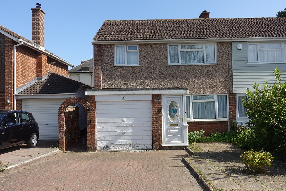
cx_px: 143
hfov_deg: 63.7
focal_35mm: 29
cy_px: 96
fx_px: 230
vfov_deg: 44.9
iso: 125
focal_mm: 10.51
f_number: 5.6
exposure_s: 1/400
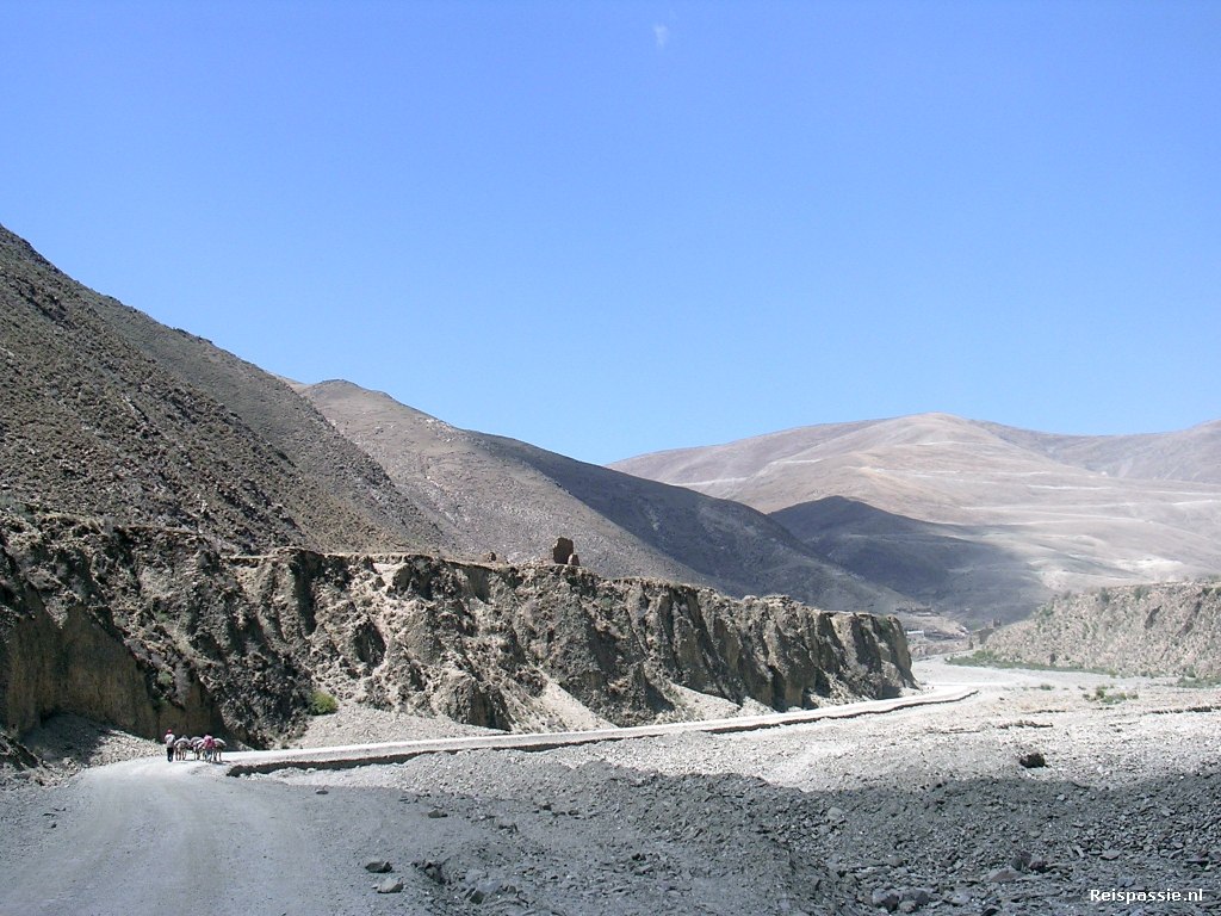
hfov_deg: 32.2
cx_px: 610
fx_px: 2116
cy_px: 458
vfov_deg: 24.4
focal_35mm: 60
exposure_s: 1/584
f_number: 3.4
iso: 100
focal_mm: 9.1
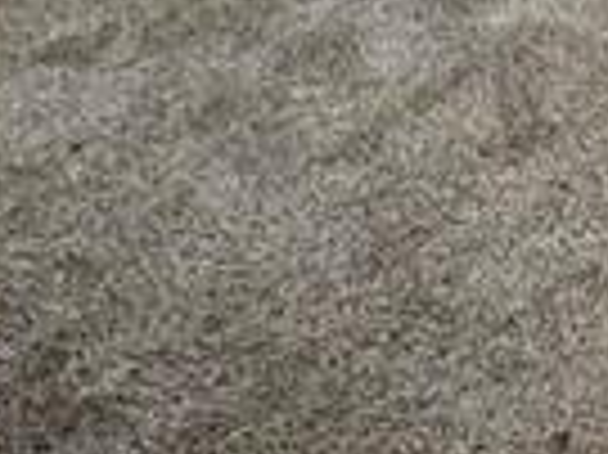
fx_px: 1860
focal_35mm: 106
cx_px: 946
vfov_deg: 10.7
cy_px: -796
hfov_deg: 16.7
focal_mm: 2.22
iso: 250
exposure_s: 1/120
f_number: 2.2
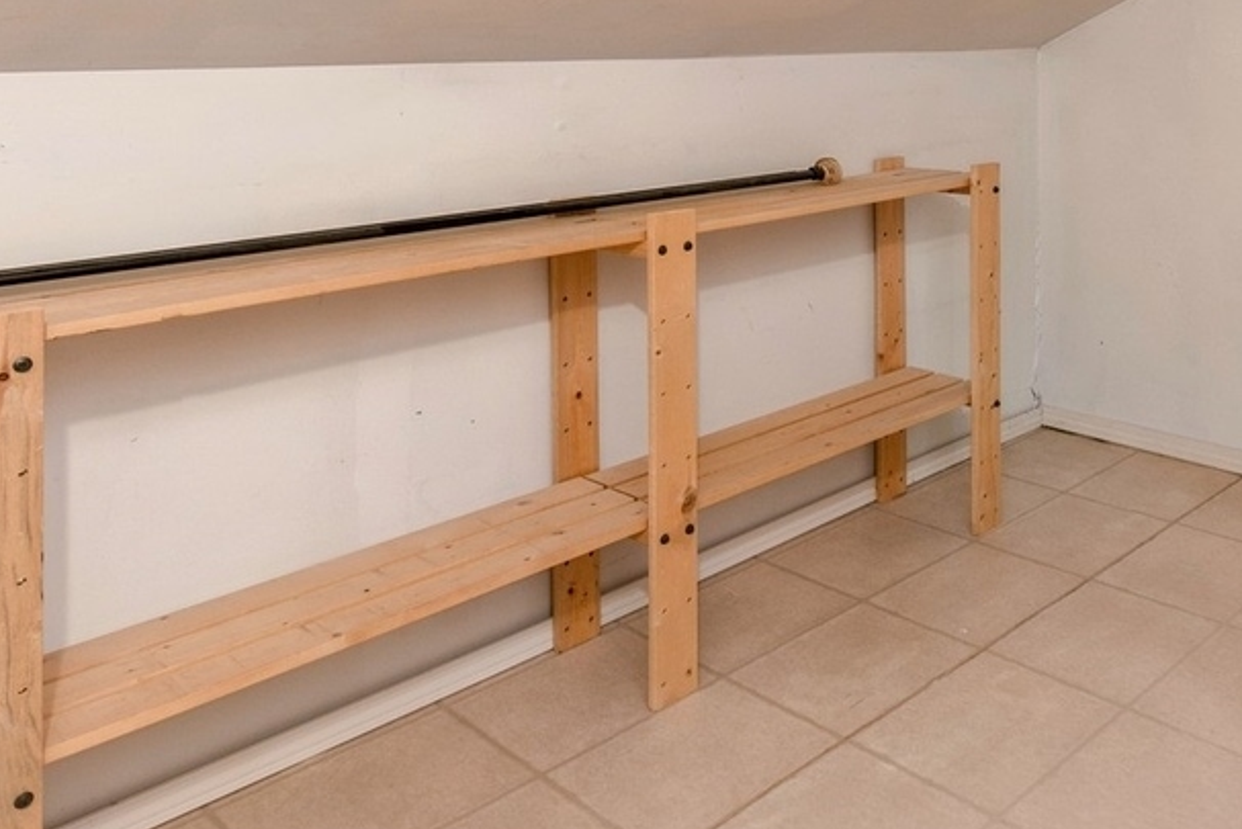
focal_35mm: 32
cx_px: 1066
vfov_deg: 38.0
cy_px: 66
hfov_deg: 53.0
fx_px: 1104
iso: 200
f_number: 9
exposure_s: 1.3
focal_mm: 12
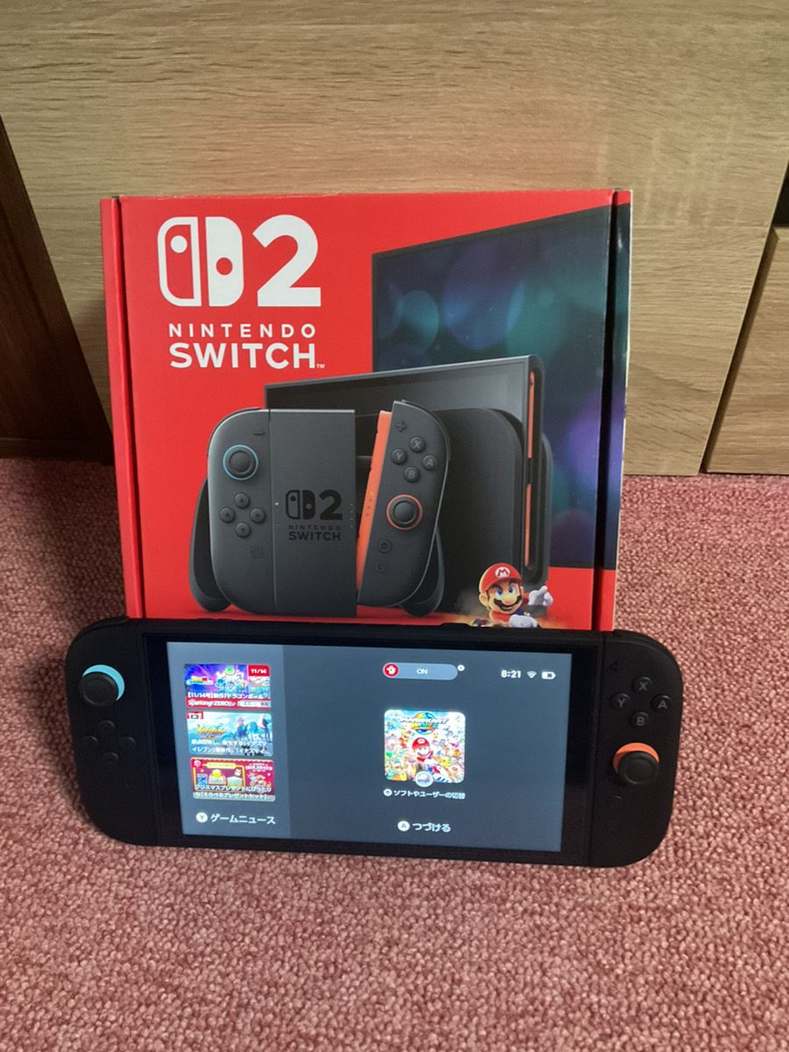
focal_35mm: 29
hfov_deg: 48.2
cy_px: 526
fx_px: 881
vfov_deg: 61.7
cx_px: 394
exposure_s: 1/30
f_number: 1.8
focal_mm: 3
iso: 500
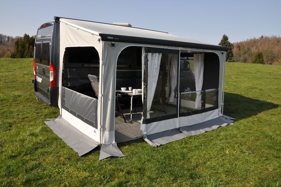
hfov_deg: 67.4
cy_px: 94
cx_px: 140
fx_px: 211
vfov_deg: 47.8
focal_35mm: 27
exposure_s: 1/320
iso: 200
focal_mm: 18
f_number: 9
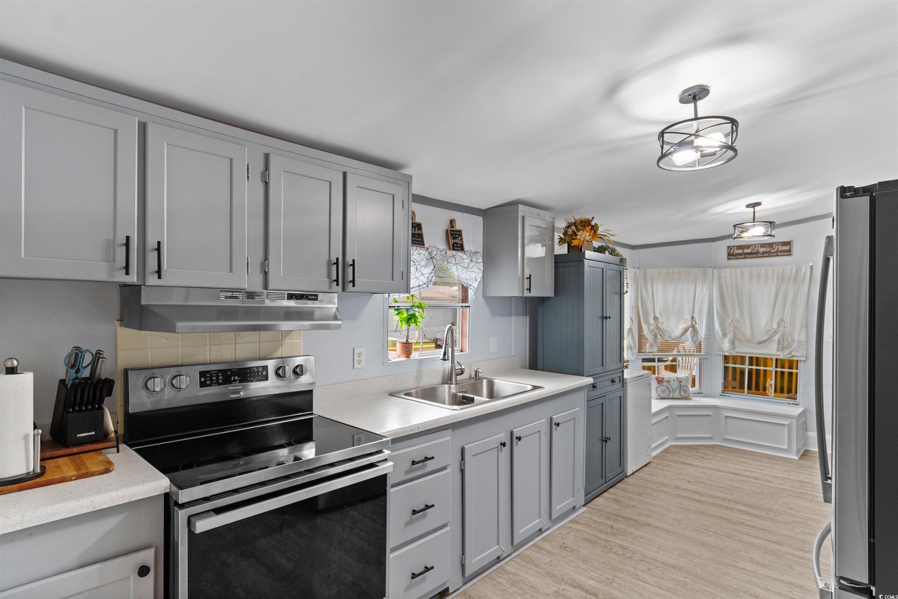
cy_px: 300
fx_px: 449
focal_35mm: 18
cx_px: 449
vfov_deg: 67.4
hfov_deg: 90.0
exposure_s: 1/4
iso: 100
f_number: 4.8
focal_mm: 12
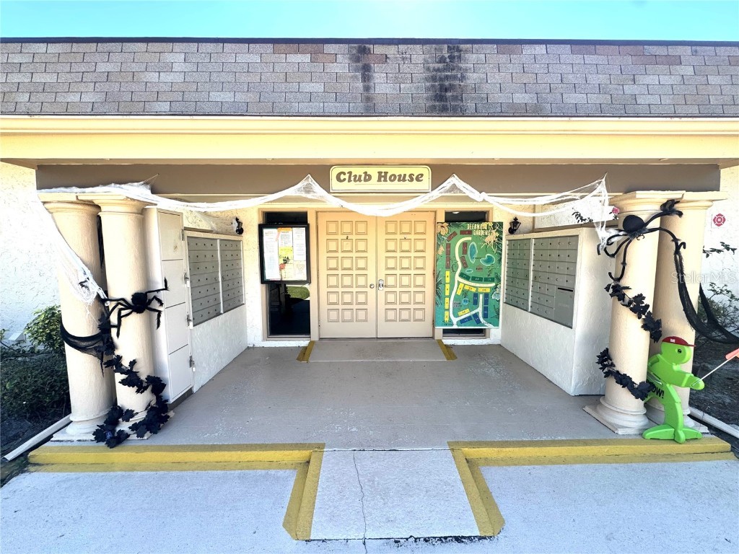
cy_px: 277
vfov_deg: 85.7
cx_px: 370
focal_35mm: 14
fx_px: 299
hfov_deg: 102.1
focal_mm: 2.22
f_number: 2.2
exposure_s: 1/286
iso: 40
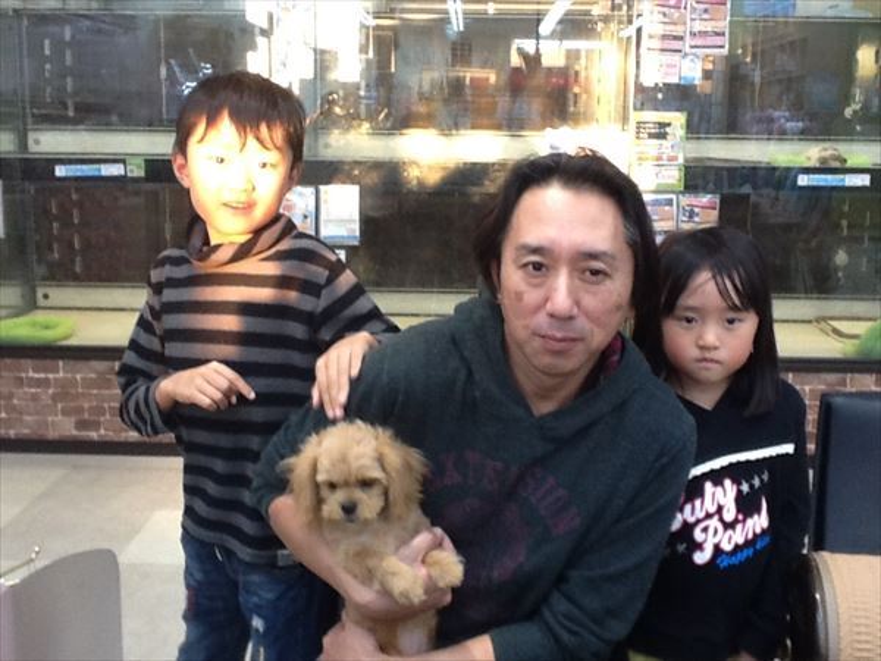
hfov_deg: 42.9
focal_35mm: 44
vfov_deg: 32.9
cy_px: 330
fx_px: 1120
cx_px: 440
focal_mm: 2.03
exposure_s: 1/30
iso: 80
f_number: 2.4
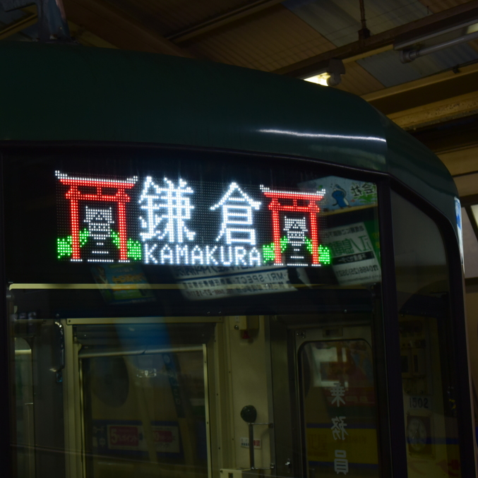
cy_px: 238
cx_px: 141
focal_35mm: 72
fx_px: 1125
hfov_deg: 23.8
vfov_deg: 24.0
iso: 160
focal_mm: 21
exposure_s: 1/15
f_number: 4.8
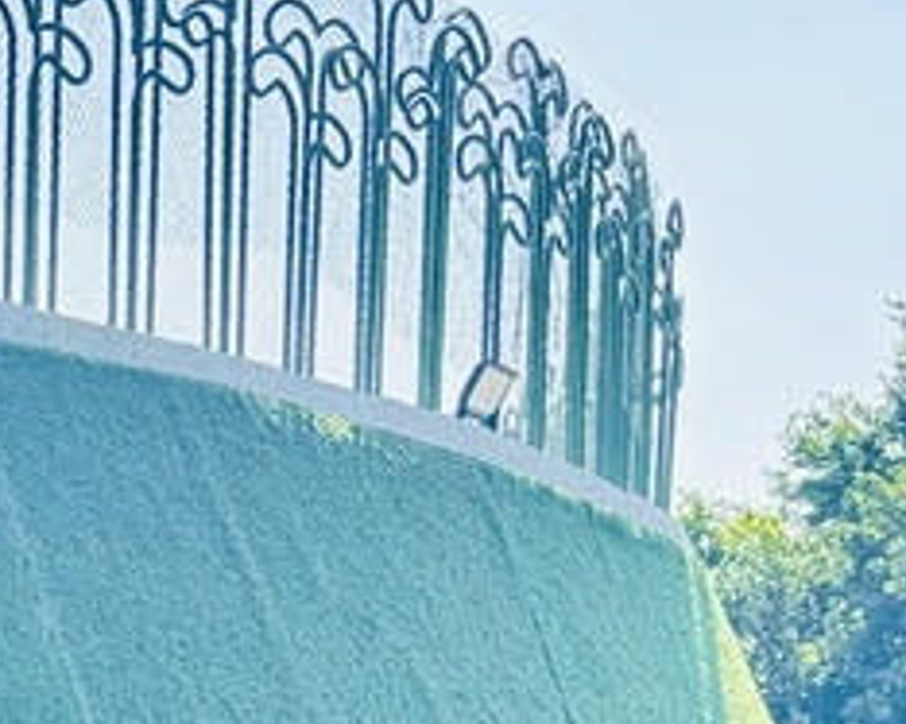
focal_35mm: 120
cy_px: 1289
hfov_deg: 13.5
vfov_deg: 11.9
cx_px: -952
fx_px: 3216
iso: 80
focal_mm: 6.76
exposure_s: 1/1524
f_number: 1.78
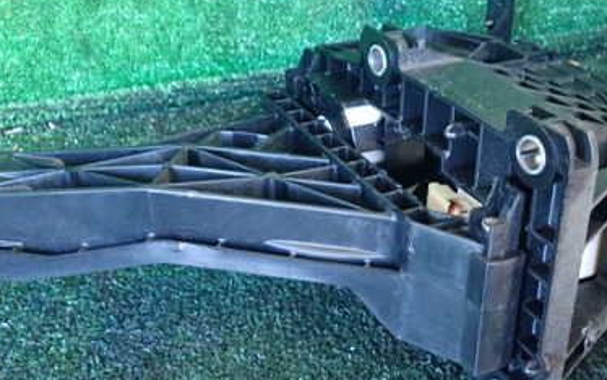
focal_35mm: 51
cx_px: 370
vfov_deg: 25.3
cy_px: 161
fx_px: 844
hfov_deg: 39.4
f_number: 2.3
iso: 800
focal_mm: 5.4
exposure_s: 1/30
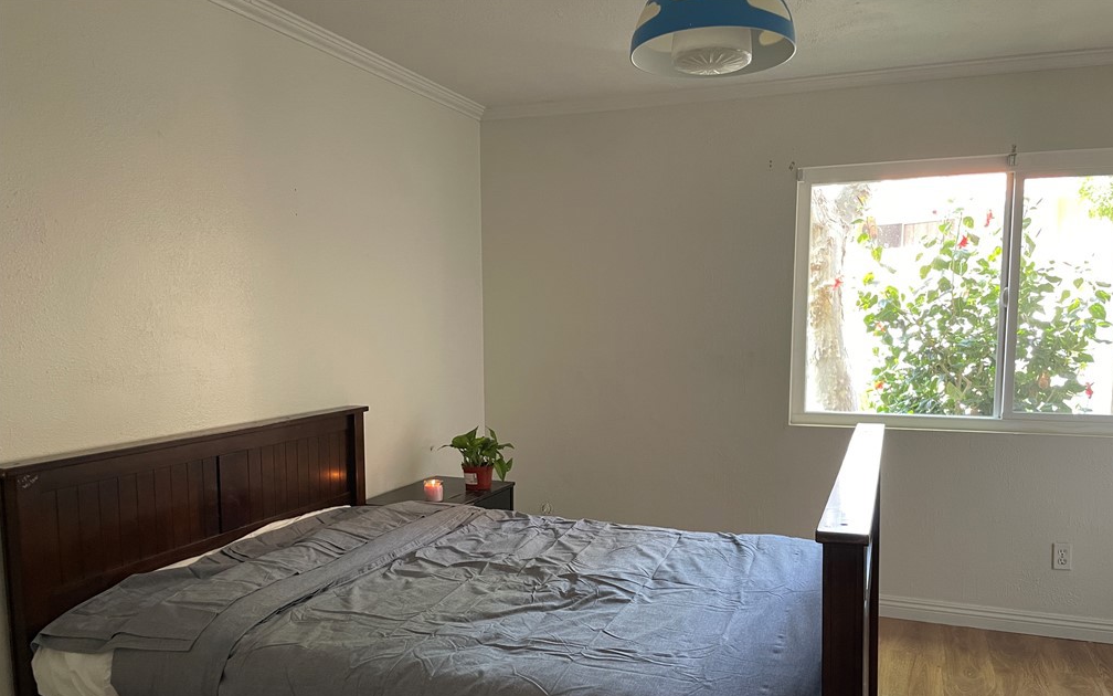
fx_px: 849
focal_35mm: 28
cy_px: 420
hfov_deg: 66.5
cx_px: 563
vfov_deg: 44.3
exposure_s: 1/60
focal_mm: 4.2
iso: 320
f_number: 1.6
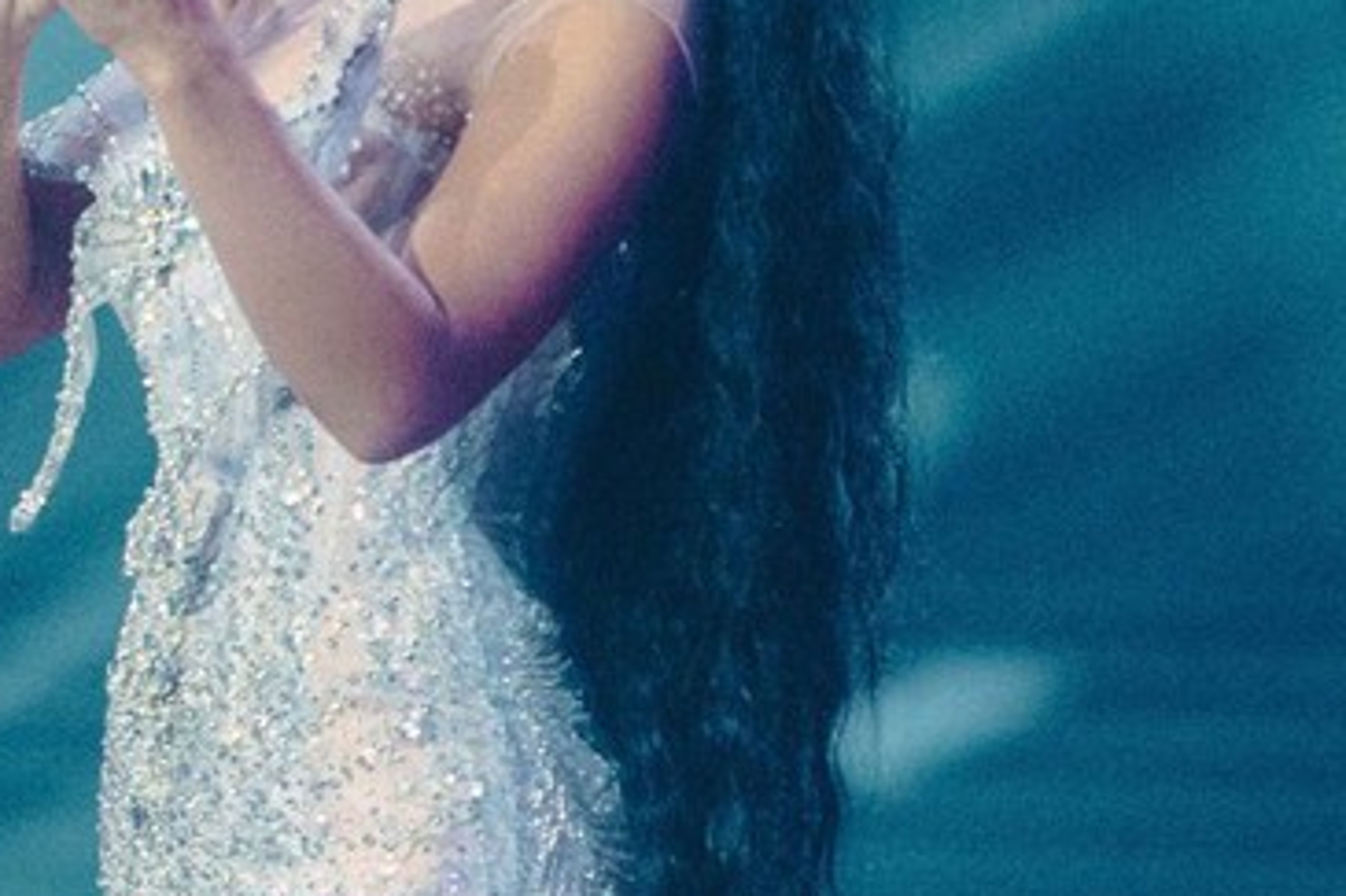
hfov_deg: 2.1
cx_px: -830
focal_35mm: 959
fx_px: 35838
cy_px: 454
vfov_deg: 1.4
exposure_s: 1/640
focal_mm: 175
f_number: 3.2
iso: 1600
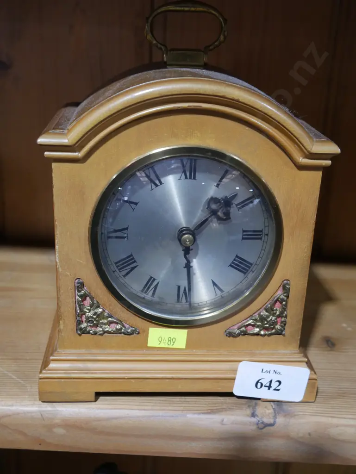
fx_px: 575
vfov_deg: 44.8
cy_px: 237
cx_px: 178
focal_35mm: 42
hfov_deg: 34.4
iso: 1000
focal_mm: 21
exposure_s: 1/60
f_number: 4.6
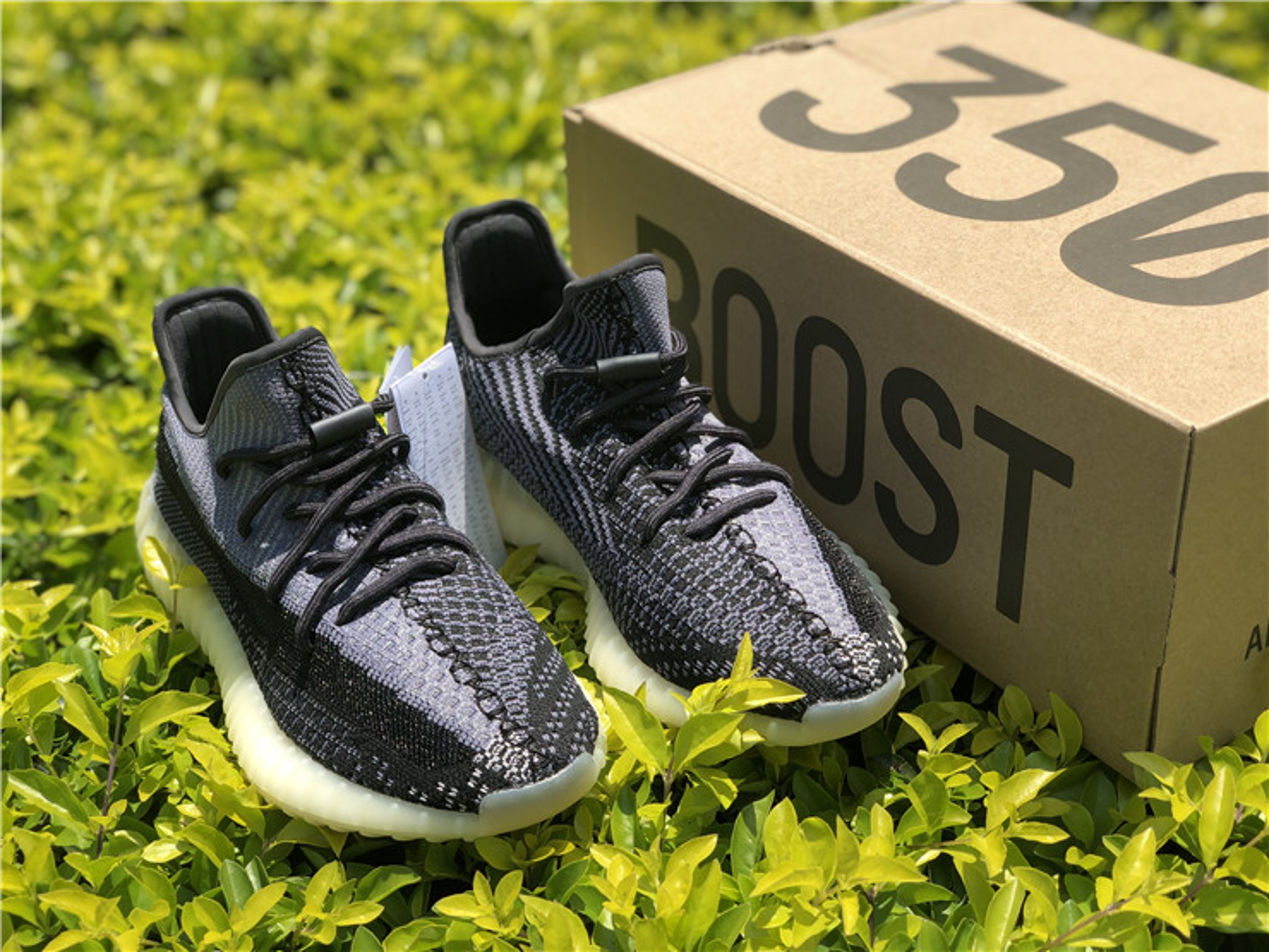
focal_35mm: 52
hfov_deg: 36.8
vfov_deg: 28.0
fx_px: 1906
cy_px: 476
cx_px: 634
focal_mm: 6
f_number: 2.4
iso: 16
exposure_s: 1/600
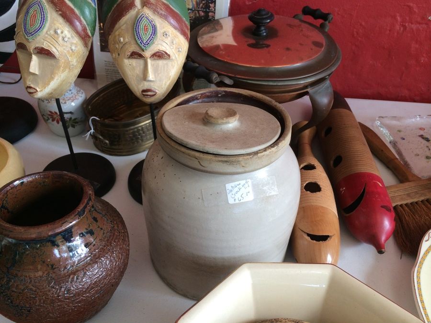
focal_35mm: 30
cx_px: 216
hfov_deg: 60.0
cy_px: 162
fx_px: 374
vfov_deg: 46.8
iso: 64
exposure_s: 1/100
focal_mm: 4.12
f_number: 2.2
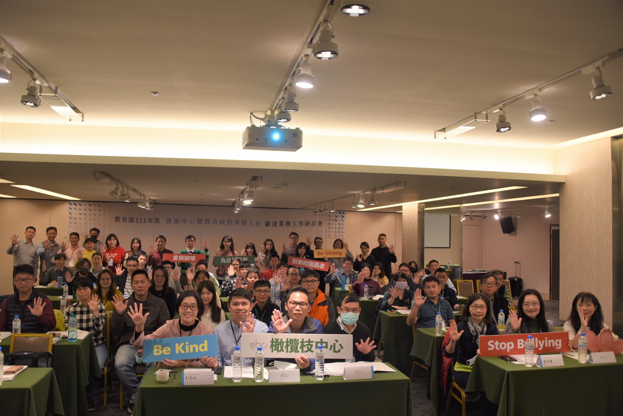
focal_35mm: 28
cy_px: 208
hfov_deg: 65.5
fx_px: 485
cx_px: 312
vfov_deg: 46.4
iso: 100
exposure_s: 1/30
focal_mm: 28
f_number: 3.5
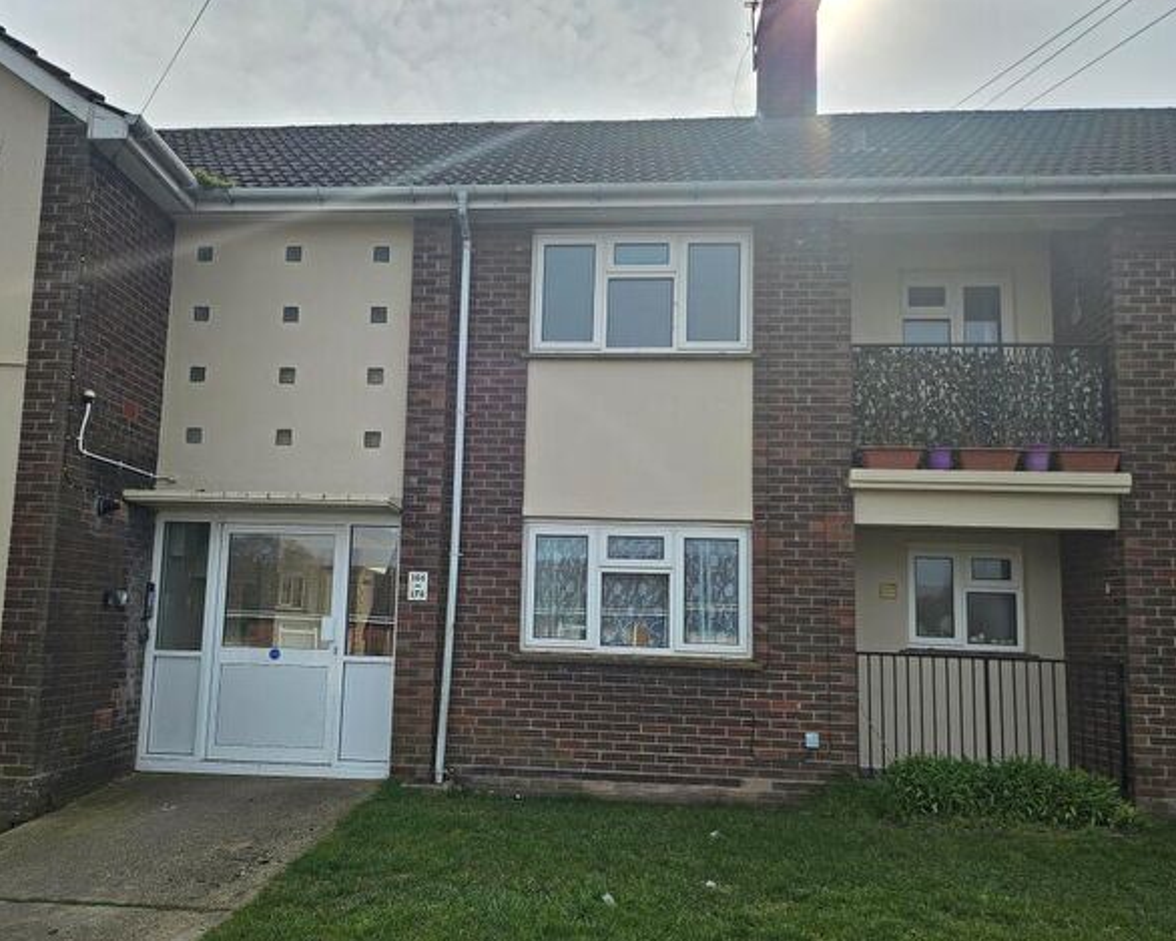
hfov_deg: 61.9
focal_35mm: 28
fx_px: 975
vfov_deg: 51.4
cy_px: 521
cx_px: 506
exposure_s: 1/4591
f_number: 1.8
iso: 50
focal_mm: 5
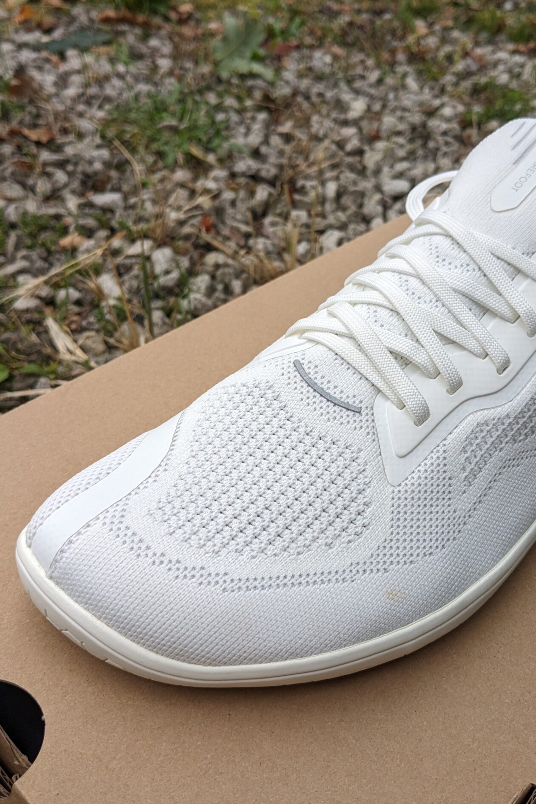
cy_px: 400
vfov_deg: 50.7
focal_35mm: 38
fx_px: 849
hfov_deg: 34.9
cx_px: 326
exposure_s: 1/487
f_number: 1.73
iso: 59
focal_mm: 4.38
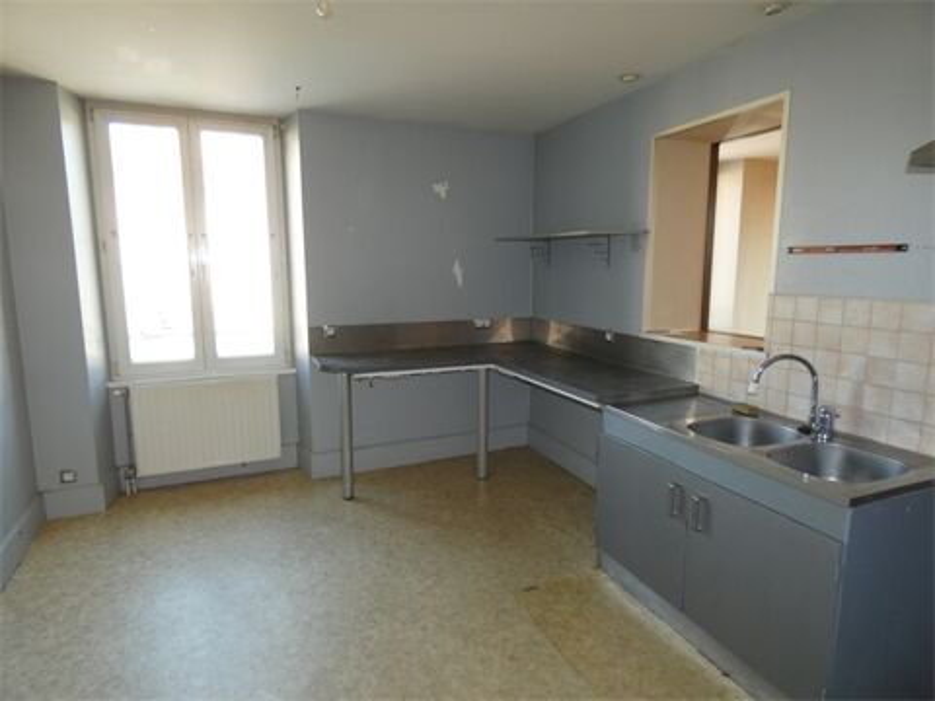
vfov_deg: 66.0
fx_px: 540
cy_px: 350
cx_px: 468
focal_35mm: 20
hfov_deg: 81.7
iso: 250
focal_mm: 3.6
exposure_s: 1/60
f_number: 2.8
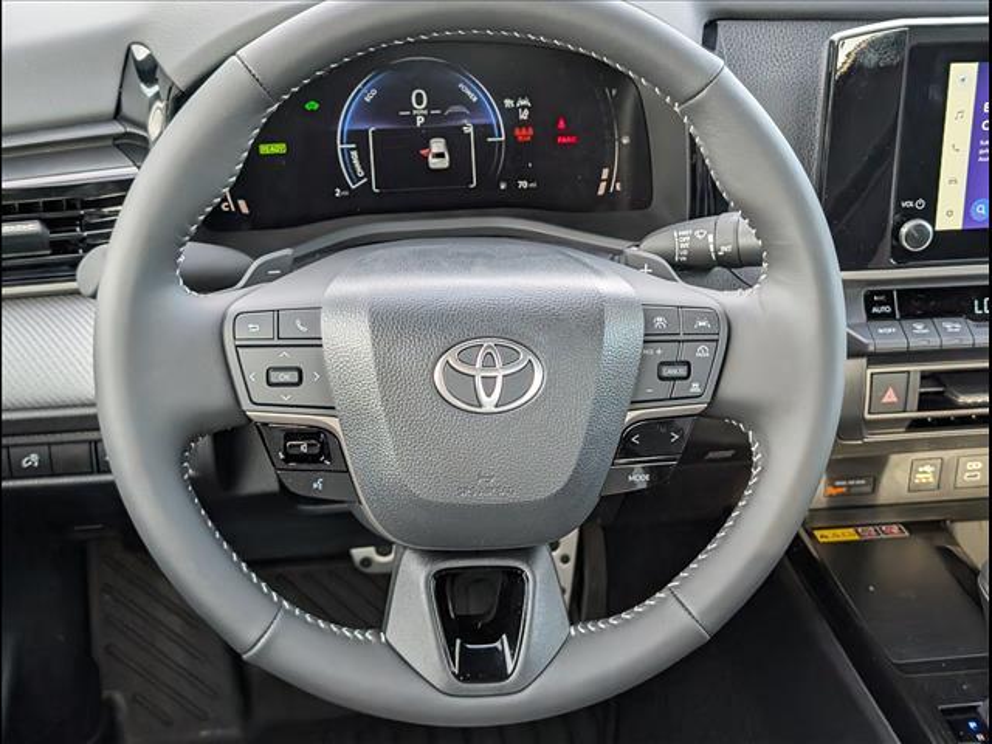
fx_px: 1404
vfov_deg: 29.7
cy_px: 372
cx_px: 496
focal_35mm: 49
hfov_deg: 38.9
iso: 529
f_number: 1.68
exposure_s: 1/625
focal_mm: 6.9
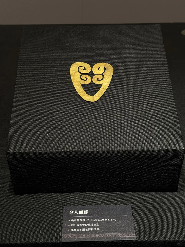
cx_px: 92
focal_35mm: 48
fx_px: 342
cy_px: 124
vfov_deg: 39.7
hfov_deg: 30.3
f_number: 1.78
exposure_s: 1/57
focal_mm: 6.76
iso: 200
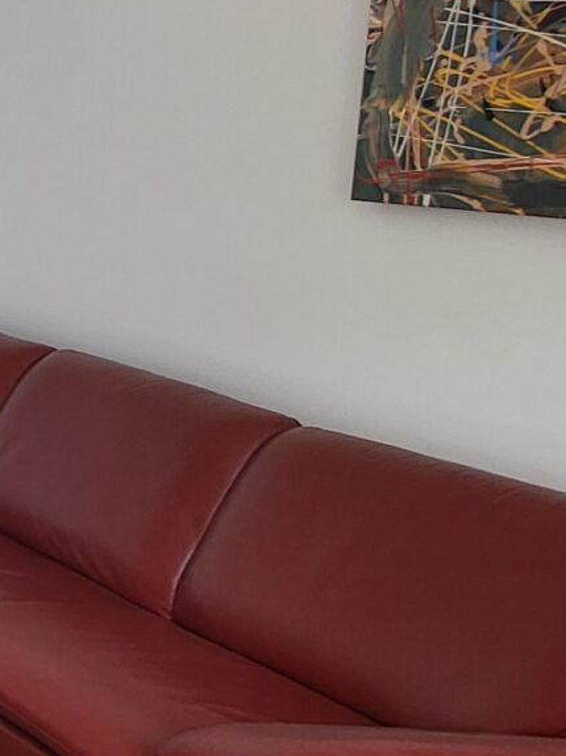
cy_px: 175
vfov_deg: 32.5
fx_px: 1265
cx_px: -869
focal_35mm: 58
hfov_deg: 14.1
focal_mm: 1.74
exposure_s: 1/50
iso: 32
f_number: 2.2
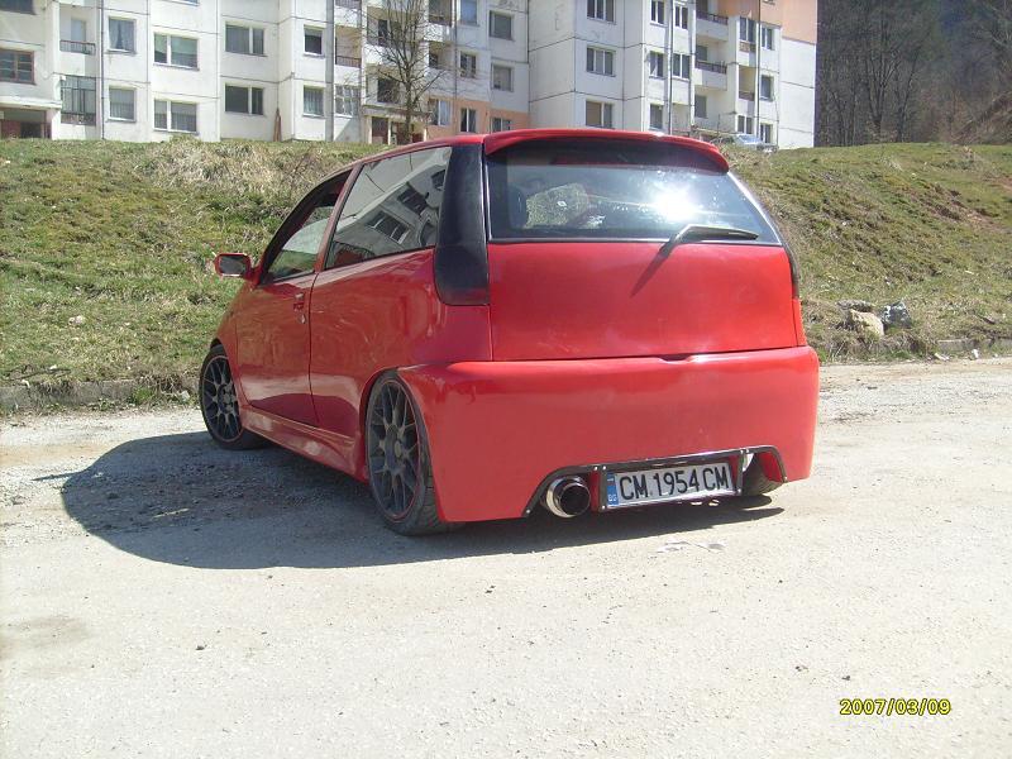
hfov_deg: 52.6
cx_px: 506
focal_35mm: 35
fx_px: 1023
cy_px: 380
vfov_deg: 40.7
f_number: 7.1
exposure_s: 1/180
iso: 80
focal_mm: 5.8
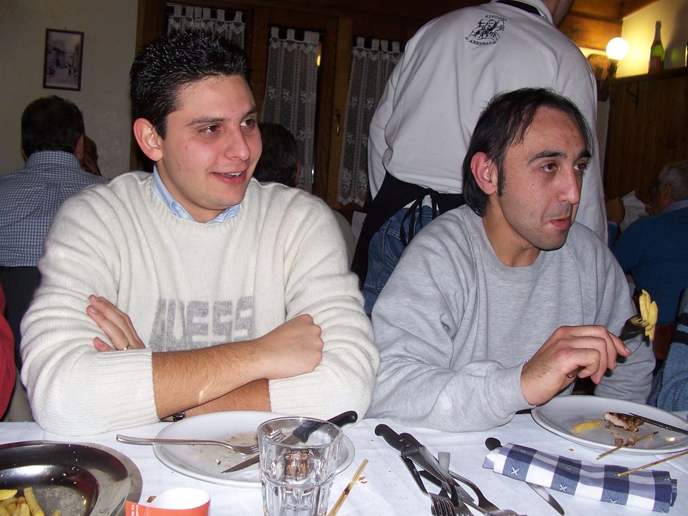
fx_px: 696
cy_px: 258
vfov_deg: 40.7
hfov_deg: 52.6
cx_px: 344
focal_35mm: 35
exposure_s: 1/60
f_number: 2.8
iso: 80
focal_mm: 6
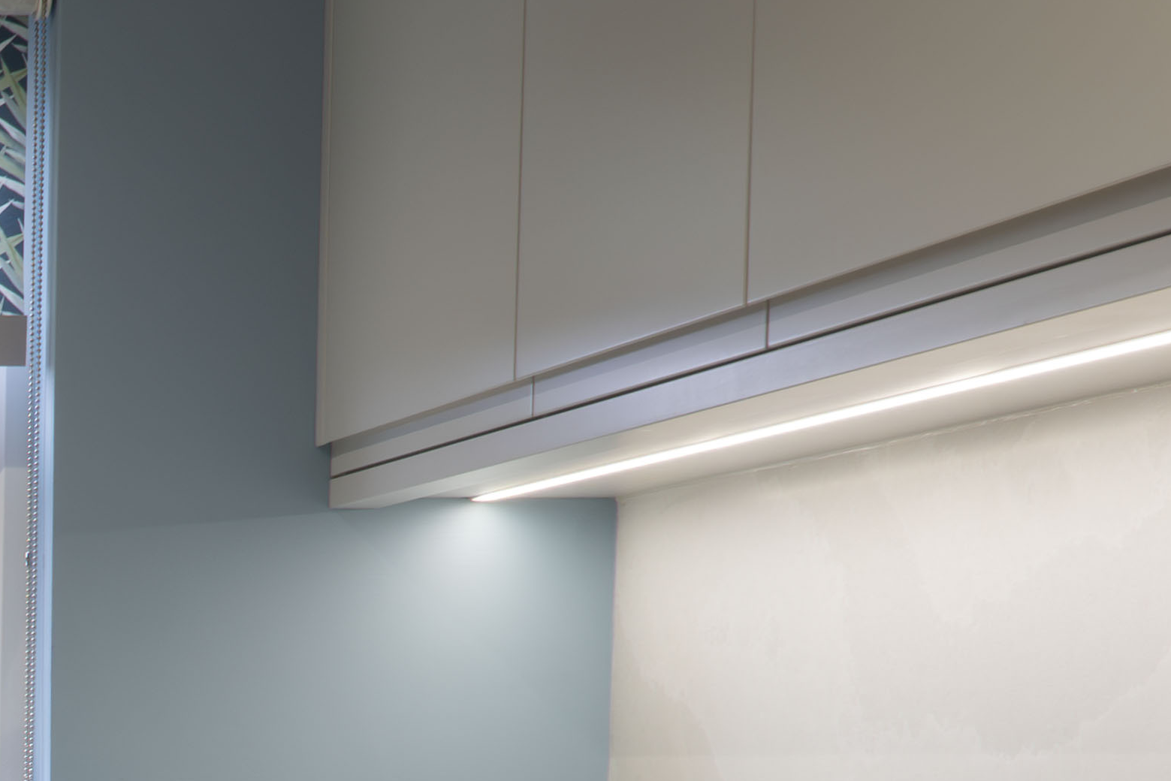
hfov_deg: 17.7
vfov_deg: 13.0
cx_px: -668
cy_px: 1061
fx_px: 3286
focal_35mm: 101
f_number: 11
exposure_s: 1/2.5
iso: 125
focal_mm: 18
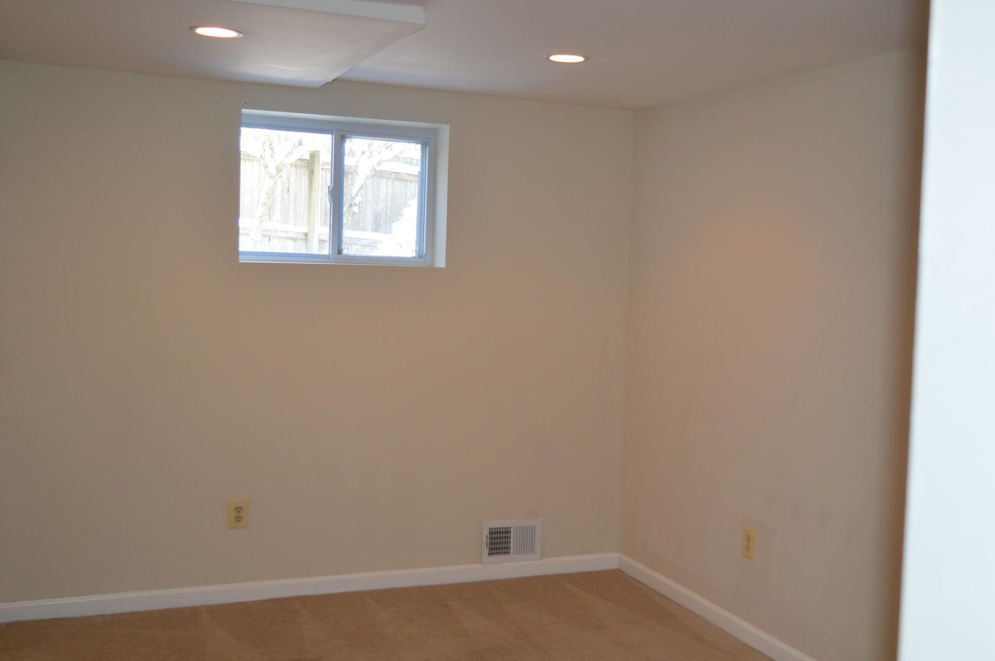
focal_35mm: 42
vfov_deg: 31.8
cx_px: 595
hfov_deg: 46.2
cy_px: 350
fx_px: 1160
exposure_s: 1/60
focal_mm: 22
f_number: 3.8
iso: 400
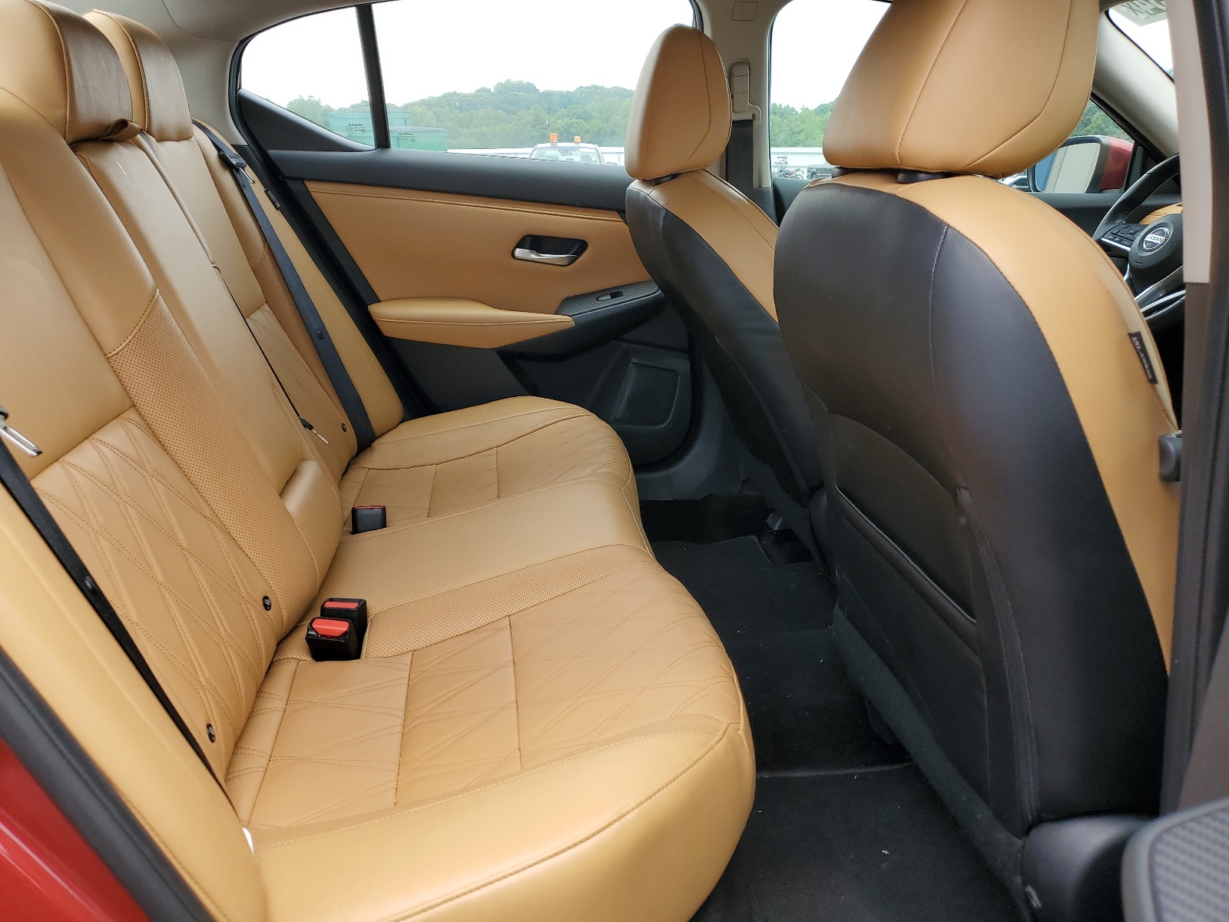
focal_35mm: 26
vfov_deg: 53.1
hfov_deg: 67.3
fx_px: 923
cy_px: 461
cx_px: 614
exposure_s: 1/526
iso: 50
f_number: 1.5
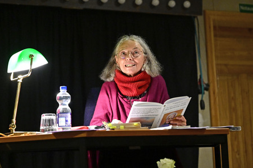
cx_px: 127
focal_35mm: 71
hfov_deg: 28.5
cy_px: 83
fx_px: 499
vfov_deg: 19.2
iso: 8000
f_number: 2.8
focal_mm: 70
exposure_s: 1/100
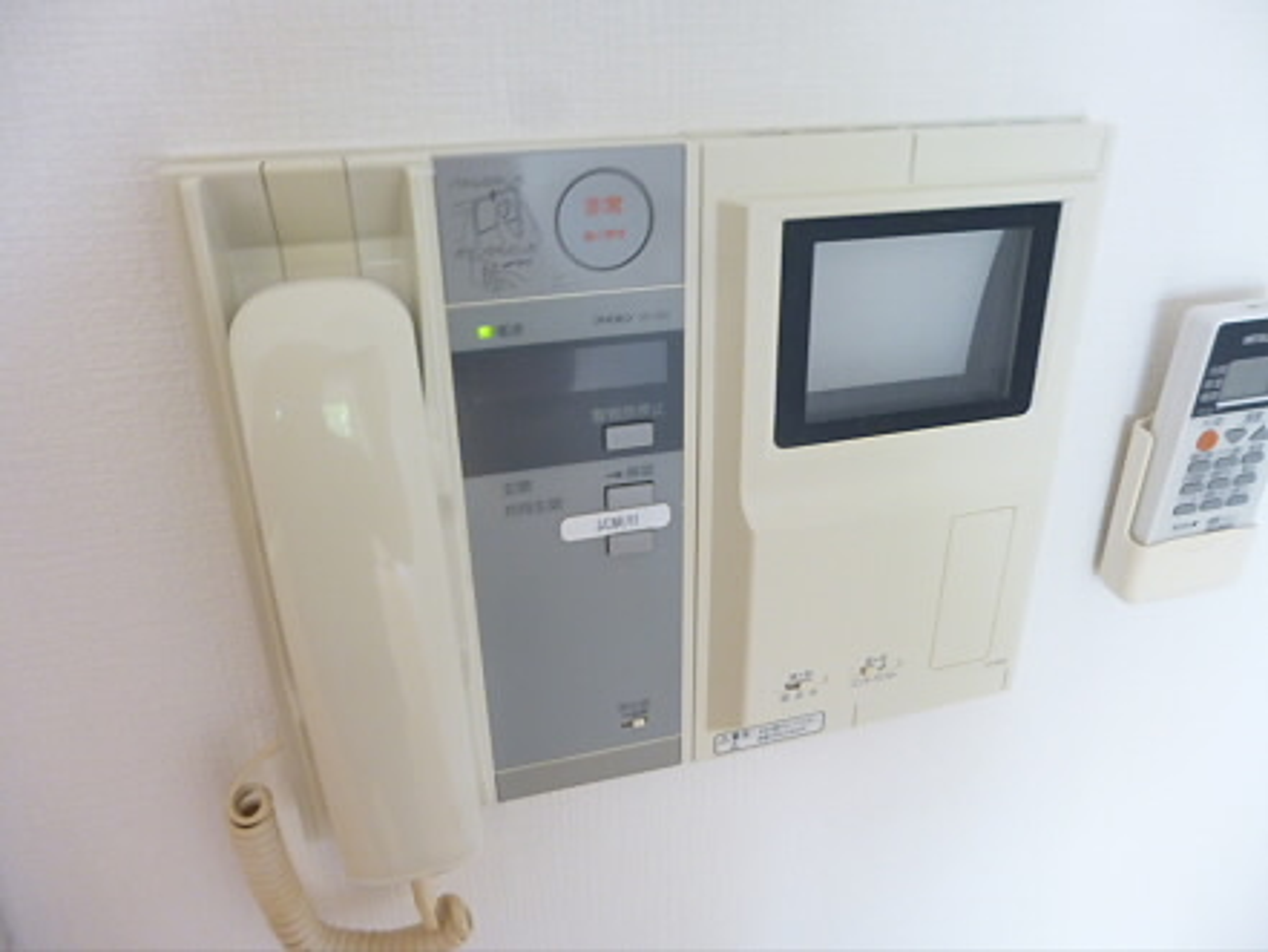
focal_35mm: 25
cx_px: 634
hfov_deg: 69.4
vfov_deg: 54.9
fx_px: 916
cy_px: 476
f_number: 3.1
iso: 400
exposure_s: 1/8
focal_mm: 4.5
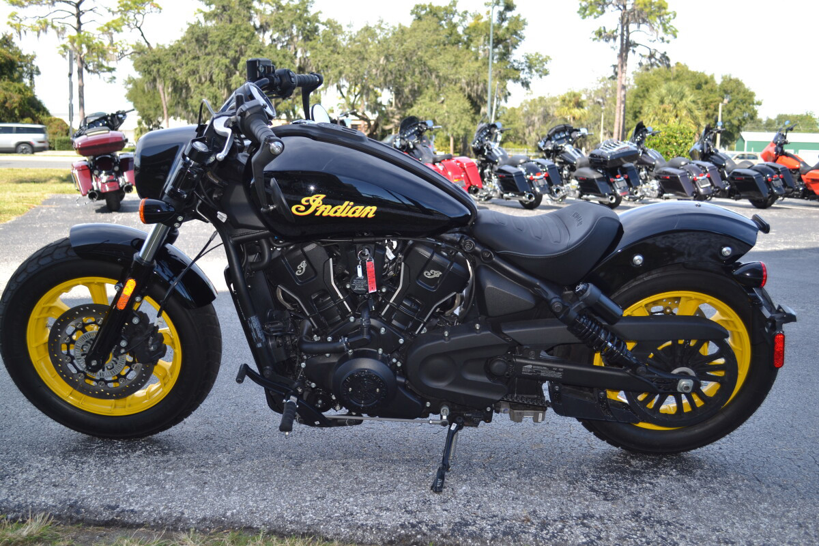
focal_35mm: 36
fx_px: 819
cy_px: 273
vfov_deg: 36.9
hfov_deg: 53.1
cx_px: 410
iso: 100
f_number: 4.5
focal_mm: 24
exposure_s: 1/200
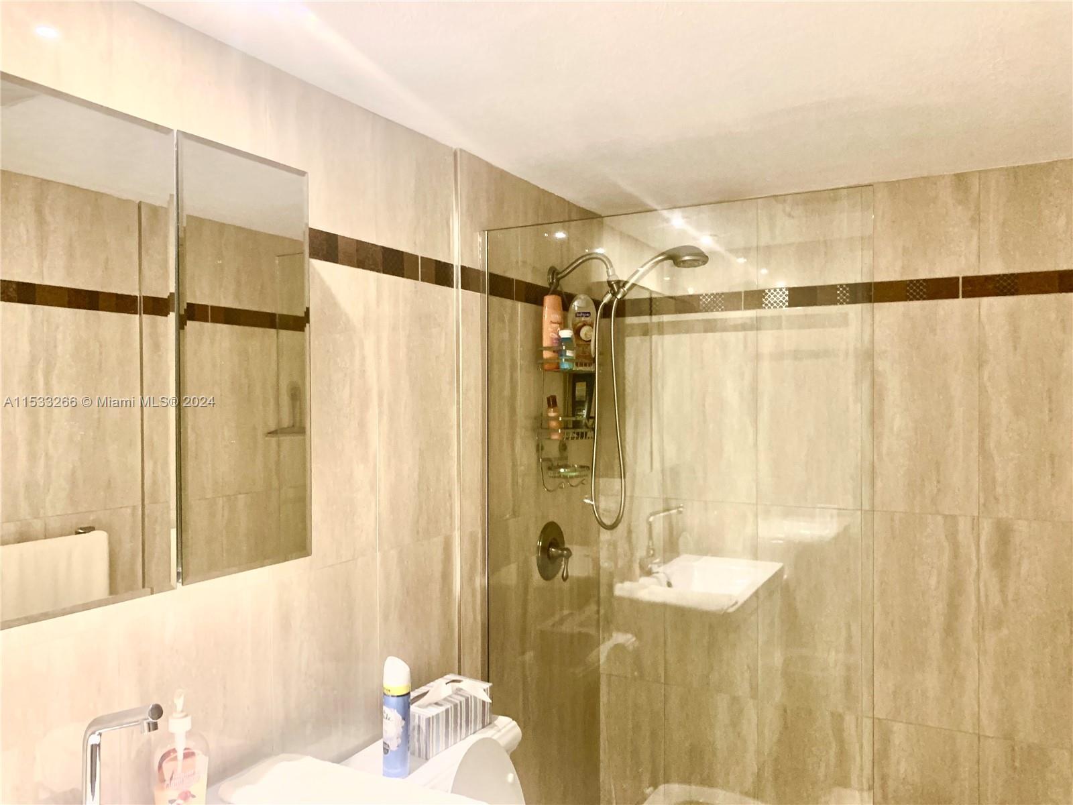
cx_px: 536
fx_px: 806
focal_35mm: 26
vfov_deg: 53.1
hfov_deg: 67.3
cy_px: 402
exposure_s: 1/60
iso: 200
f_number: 1.8
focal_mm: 4.25
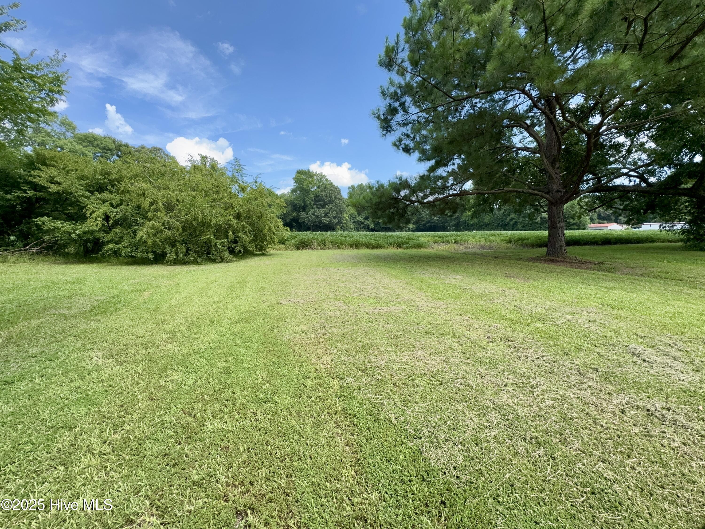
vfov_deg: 85.7
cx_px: 352
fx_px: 285
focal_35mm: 14
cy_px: 264
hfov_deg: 102.1
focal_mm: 2.22
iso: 40
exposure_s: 1/615
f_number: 2.2
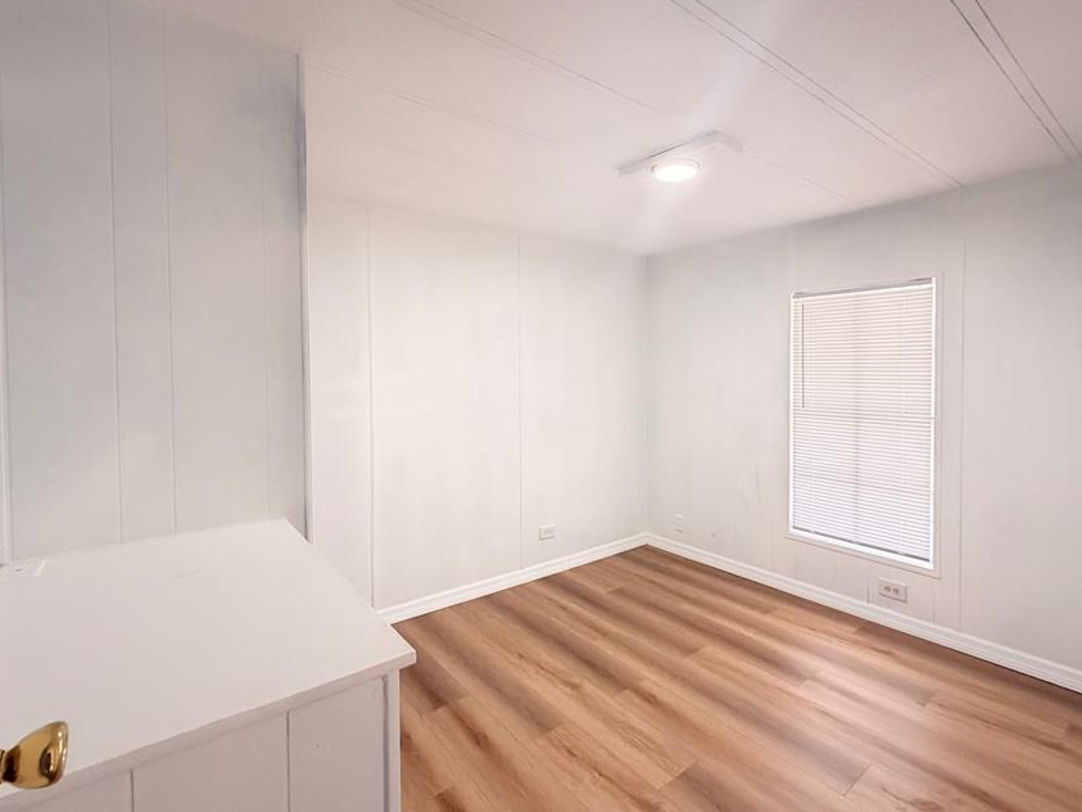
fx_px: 531
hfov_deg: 91.0
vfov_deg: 74.6
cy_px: 380
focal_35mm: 17
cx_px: 549
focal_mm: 2.22
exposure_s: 1/60
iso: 400
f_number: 2.2
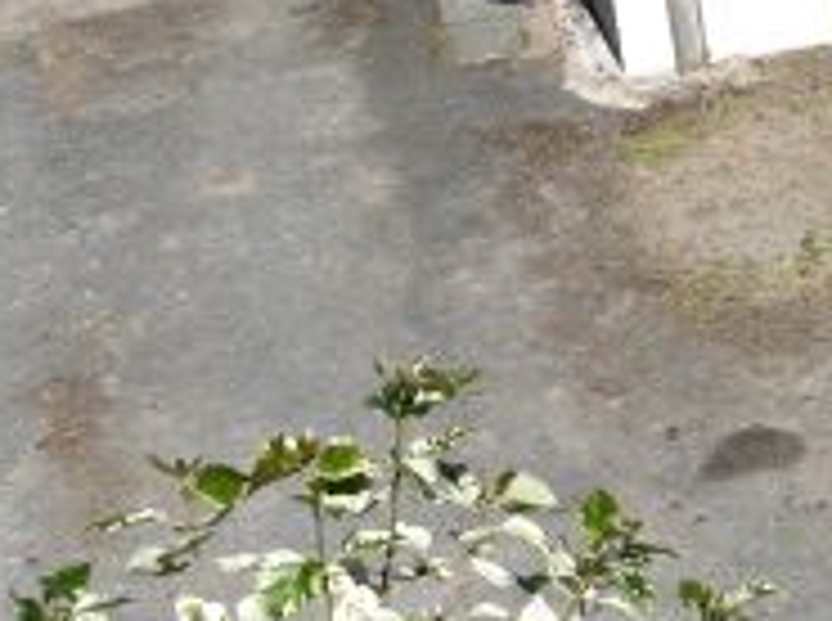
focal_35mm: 130
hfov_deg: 12.9
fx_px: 3118
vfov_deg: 11.2
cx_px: 1758
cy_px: -20
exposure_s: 1/1600
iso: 100
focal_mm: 12.29
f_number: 2.8
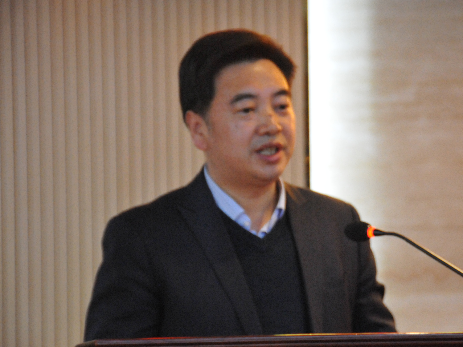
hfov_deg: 9.0
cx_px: 263
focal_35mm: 221
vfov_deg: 6.7
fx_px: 2956
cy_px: 175
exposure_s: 1/30
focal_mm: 120
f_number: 5.3
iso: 3200
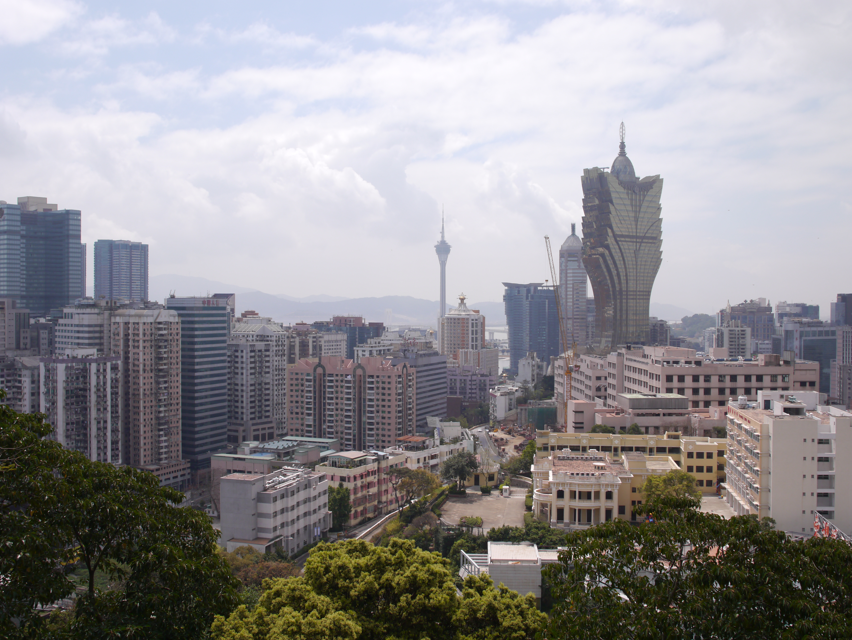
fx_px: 936
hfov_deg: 49.0
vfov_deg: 37.7
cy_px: 320
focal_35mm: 38
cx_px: 426
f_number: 8
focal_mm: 19
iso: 160
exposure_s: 1/500
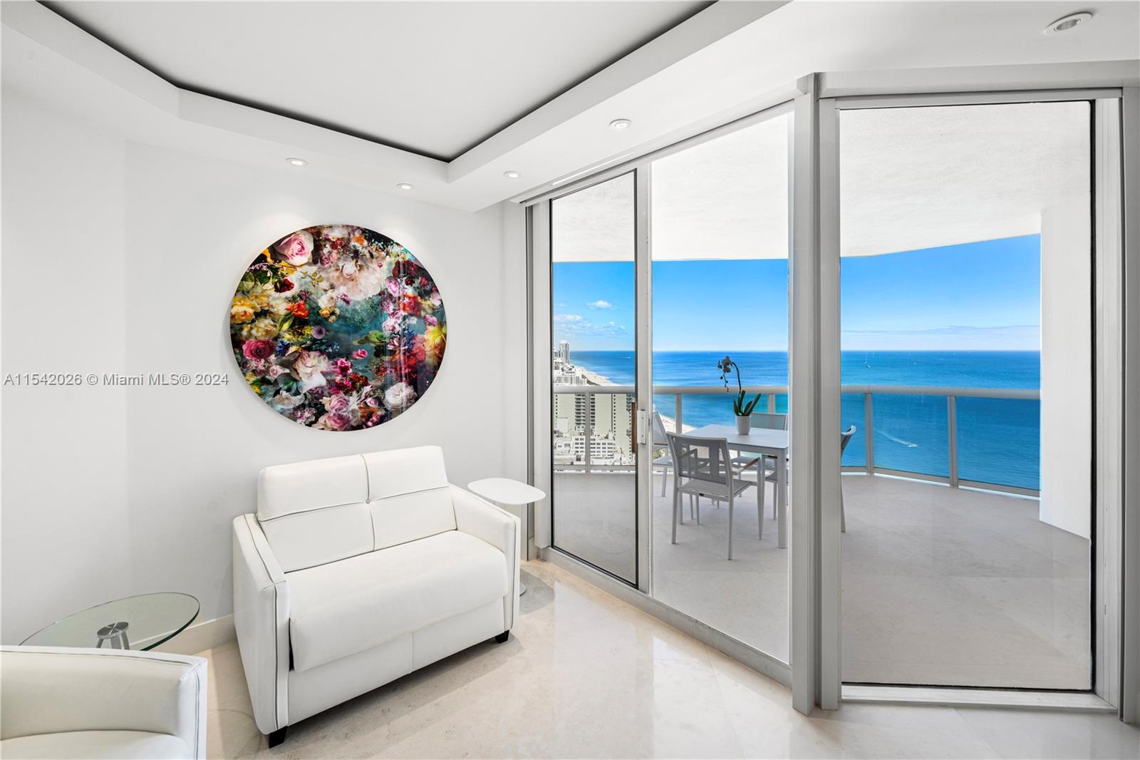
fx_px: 443
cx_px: 570
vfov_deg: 81.2
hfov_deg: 104.3
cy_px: 380
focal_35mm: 14
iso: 160
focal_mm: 14
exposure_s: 1/30
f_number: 8
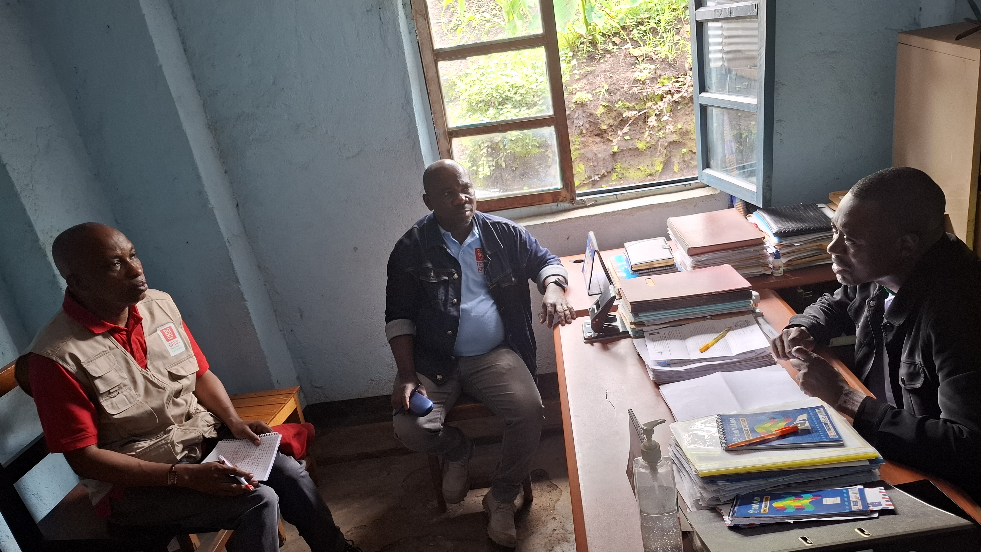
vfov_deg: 44.3
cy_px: 316
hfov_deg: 71.9
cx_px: 508
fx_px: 676
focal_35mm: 26
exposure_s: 1/50
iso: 200
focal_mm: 5.54
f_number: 1.8
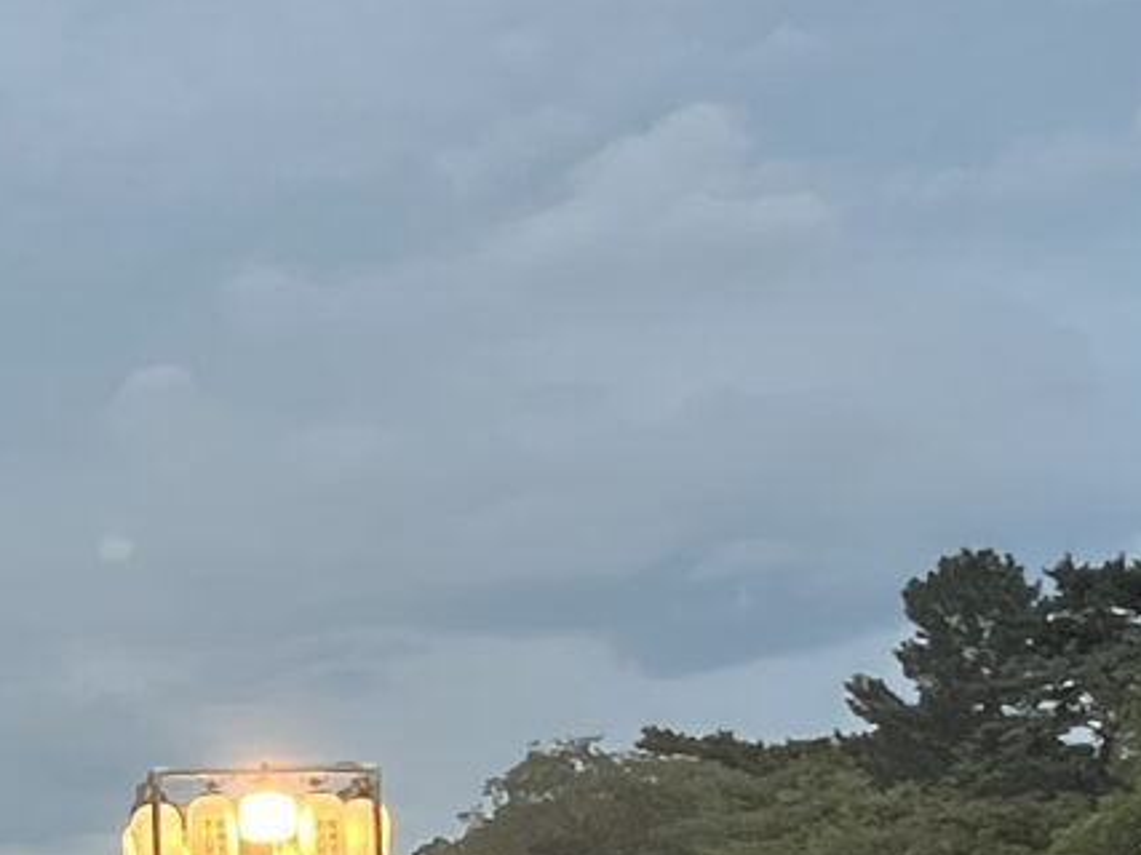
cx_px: 190
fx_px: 2570
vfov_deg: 18.7
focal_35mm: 78
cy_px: 676
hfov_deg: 24.5
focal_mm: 1.57
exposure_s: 1/120
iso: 125
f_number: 1.8
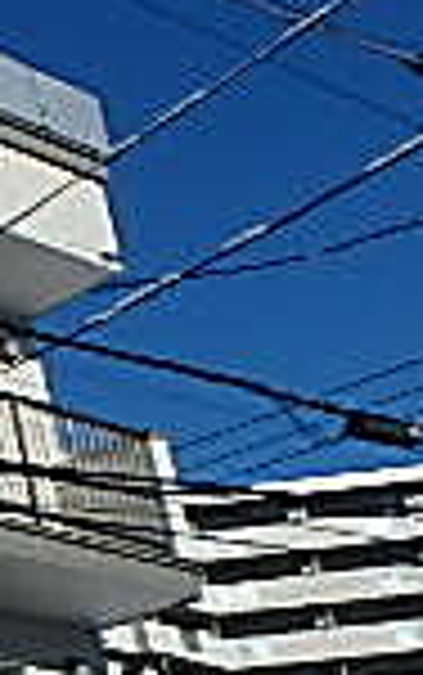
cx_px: -756
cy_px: 639
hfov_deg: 10.6
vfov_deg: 21.2
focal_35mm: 95
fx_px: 1749
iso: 125
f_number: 6
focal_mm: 3.7
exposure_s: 1/1000
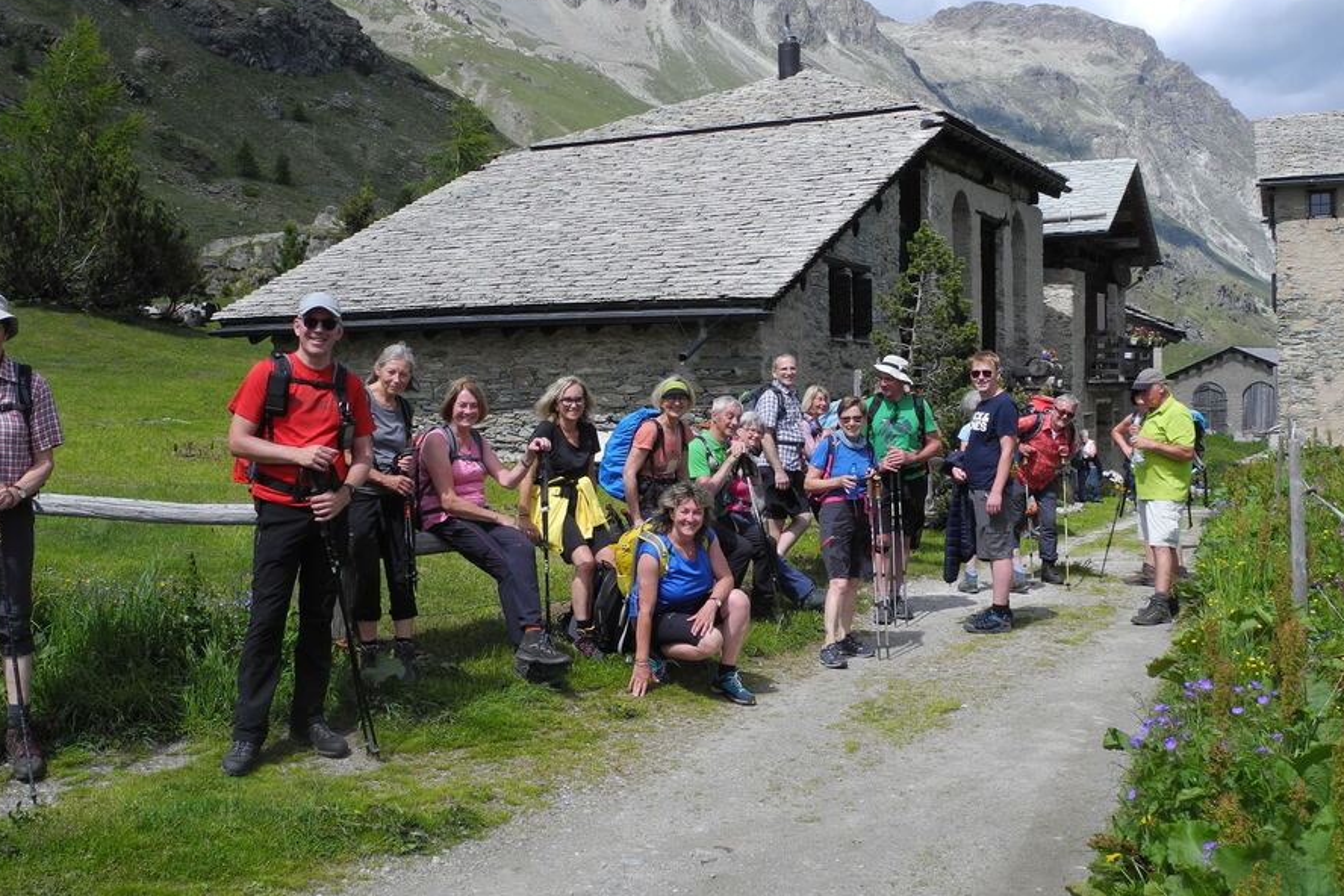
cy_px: 389
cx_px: 582
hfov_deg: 48.3
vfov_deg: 33.4
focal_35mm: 40
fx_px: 1493
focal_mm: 6.8
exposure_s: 1/1000
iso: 100
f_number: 4
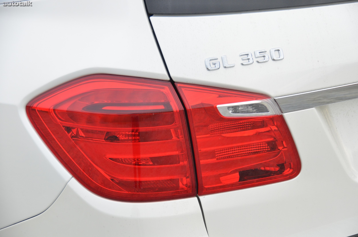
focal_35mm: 105
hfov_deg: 19.5
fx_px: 1042
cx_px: 179
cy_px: 118
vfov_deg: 13.0
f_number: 5
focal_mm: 70
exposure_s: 1/1000
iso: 800
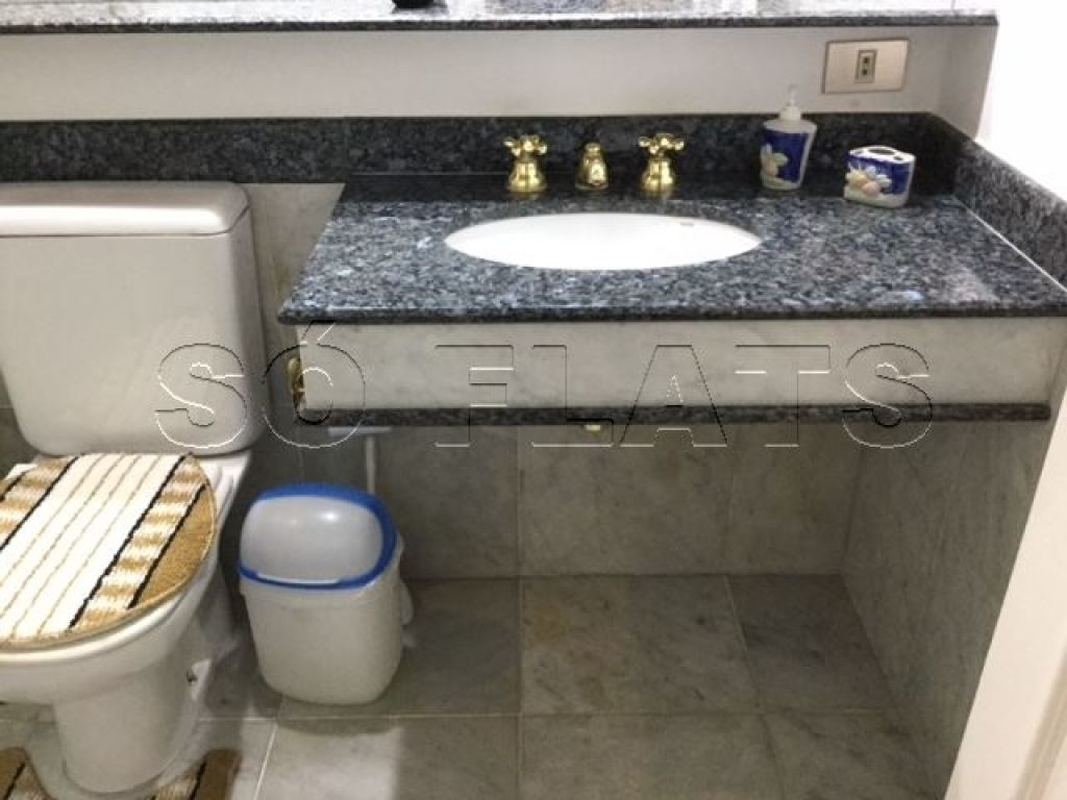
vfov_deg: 45.4
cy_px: 400
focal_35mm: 31
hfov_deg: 58.4
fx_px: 956
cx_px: 534
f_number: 2.4
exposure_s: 1/30
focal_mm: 3.3
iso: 200
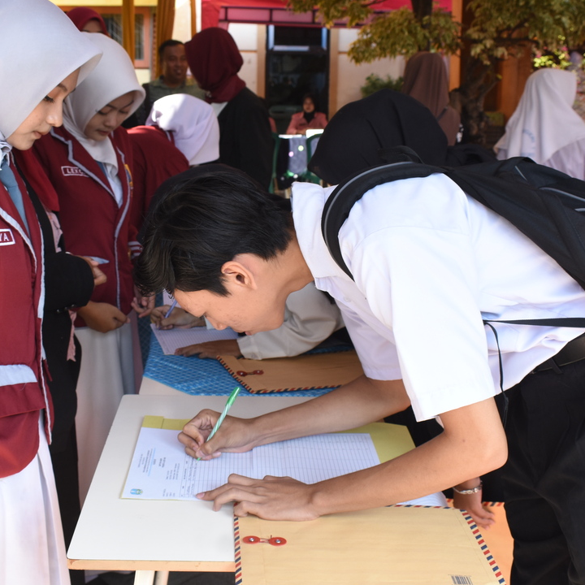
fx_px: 975
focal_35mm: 51
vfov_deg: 33.4
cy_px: 275
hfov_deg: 33.4
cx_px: 266
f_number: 5.6
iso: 320
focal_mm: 24
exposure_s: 1/100
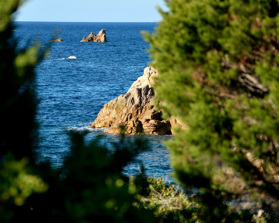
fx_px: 1313
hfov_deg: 12.1
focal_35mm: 159
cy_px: 111
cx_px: 120
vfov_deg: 9.7
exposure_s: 1/640
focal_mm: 90
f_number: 5.6
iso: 100
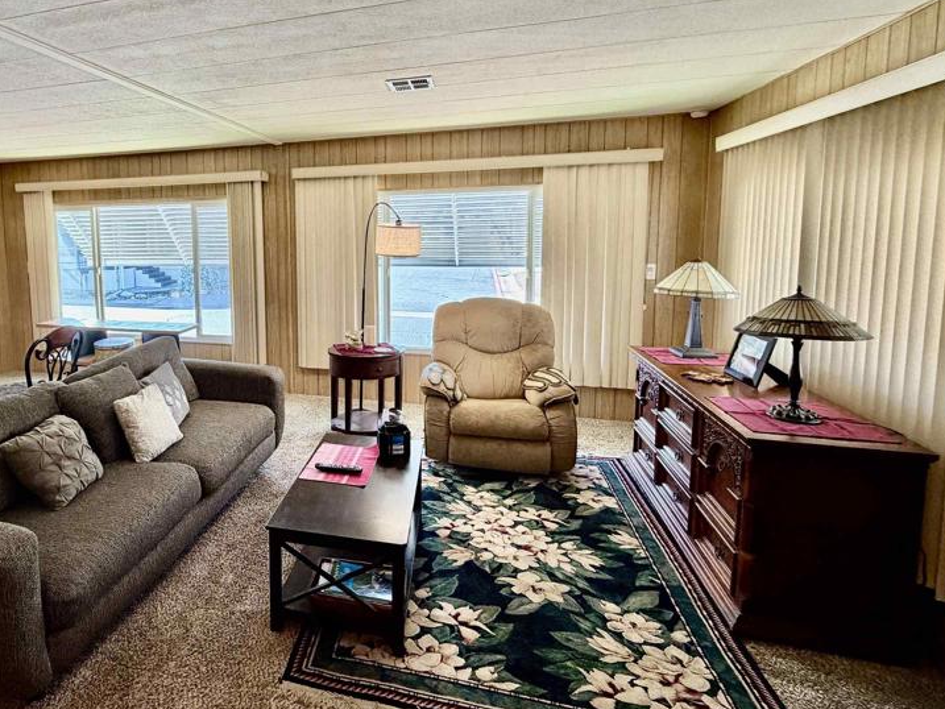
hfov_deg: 78.9
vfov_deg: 65.3
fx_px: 546
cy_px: 279
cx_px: 311
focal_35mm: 20
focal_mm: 2.22
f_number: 2.2
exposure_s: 1/117
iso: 320
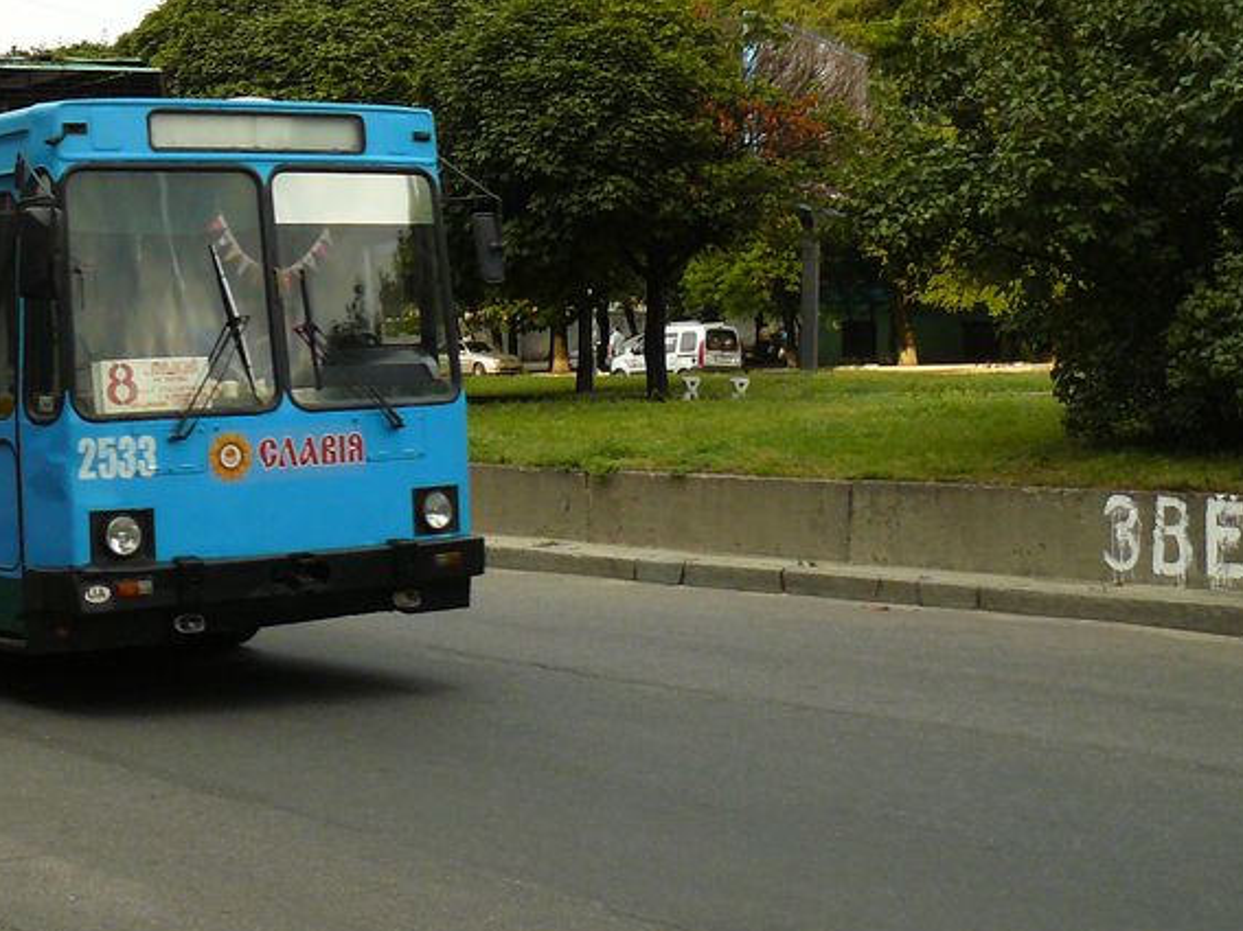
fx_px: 2334
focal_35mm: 65
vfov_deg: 22.3
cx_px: 186
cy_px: 193
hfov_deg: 28.9
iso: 200
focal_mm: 6
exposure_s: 1/400
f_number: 2.8
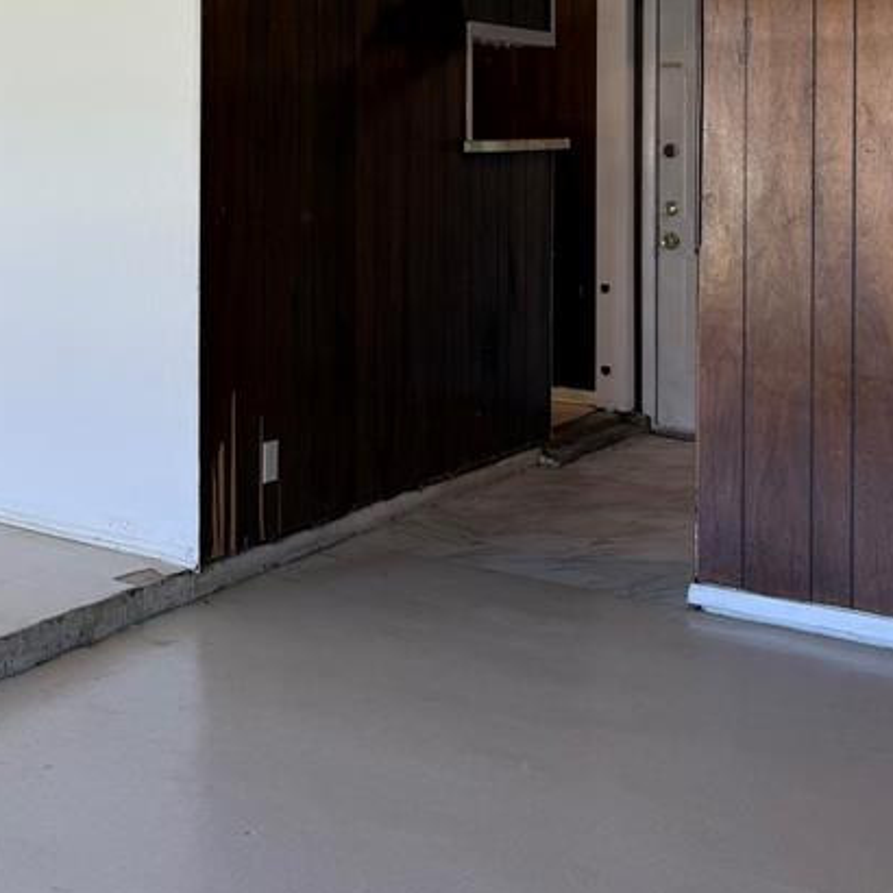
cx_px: -13
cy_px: 102
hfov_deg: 29.9
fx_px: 1547
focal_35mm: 53
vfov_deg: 30.9
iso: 100
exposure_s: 1/121
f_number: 1.78
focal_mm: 6.76
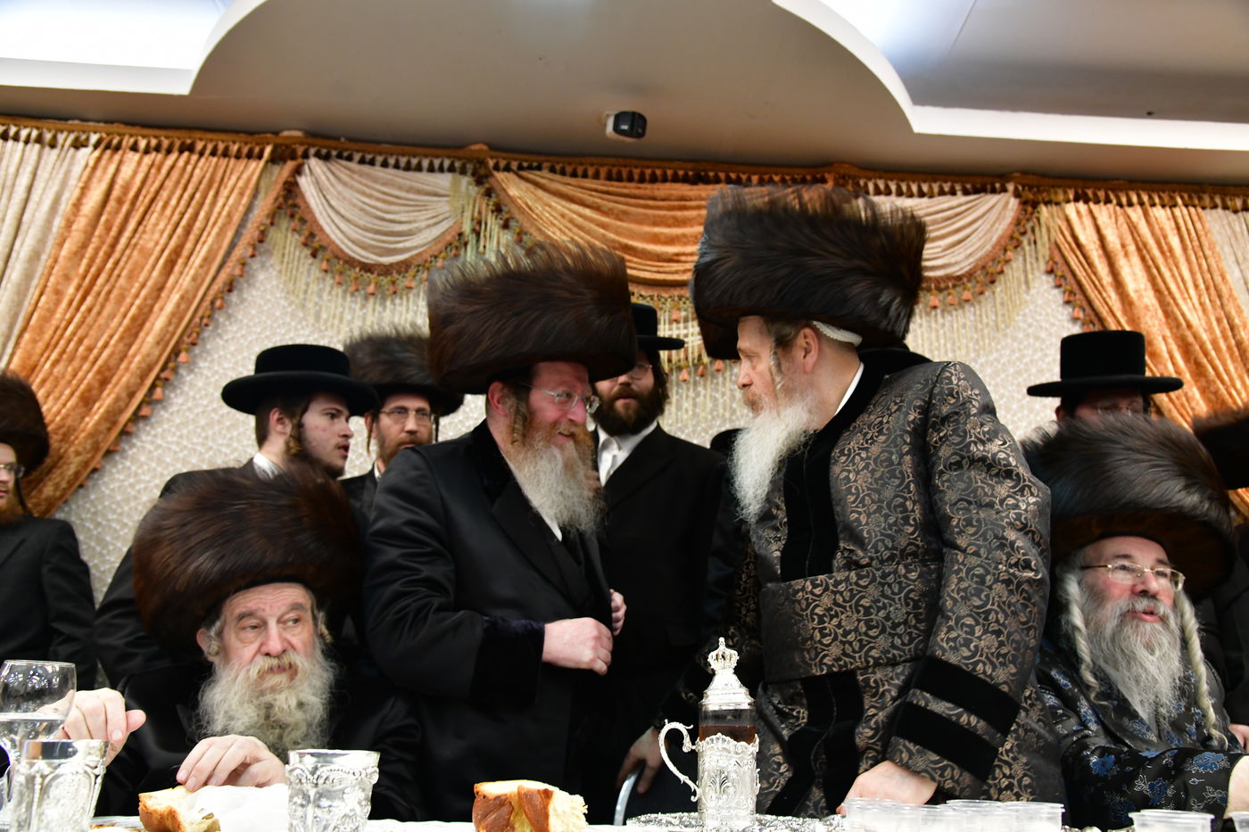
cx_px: 624
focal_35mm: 30
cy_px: 416
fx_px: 1041
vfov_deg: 43.6
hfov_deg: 61.9
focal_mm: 30
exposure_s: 1/100
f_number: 5.6
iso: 2000
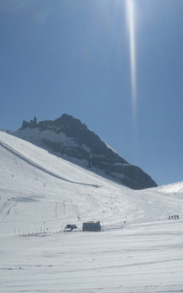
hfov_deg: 23.5
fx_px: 439
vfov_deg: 36.9
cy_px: 148
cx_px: 74
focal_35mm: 55
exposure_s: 1/1500
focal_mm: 6.3
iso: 80
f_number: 8.4
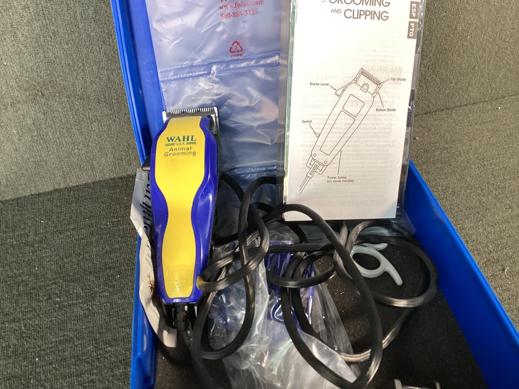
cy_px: 194
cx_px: 260
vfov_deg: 45.4
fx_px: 465
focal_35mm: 31
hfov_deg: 58.3
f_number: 2.4
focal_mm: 3.3
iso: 100
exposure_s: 1/50
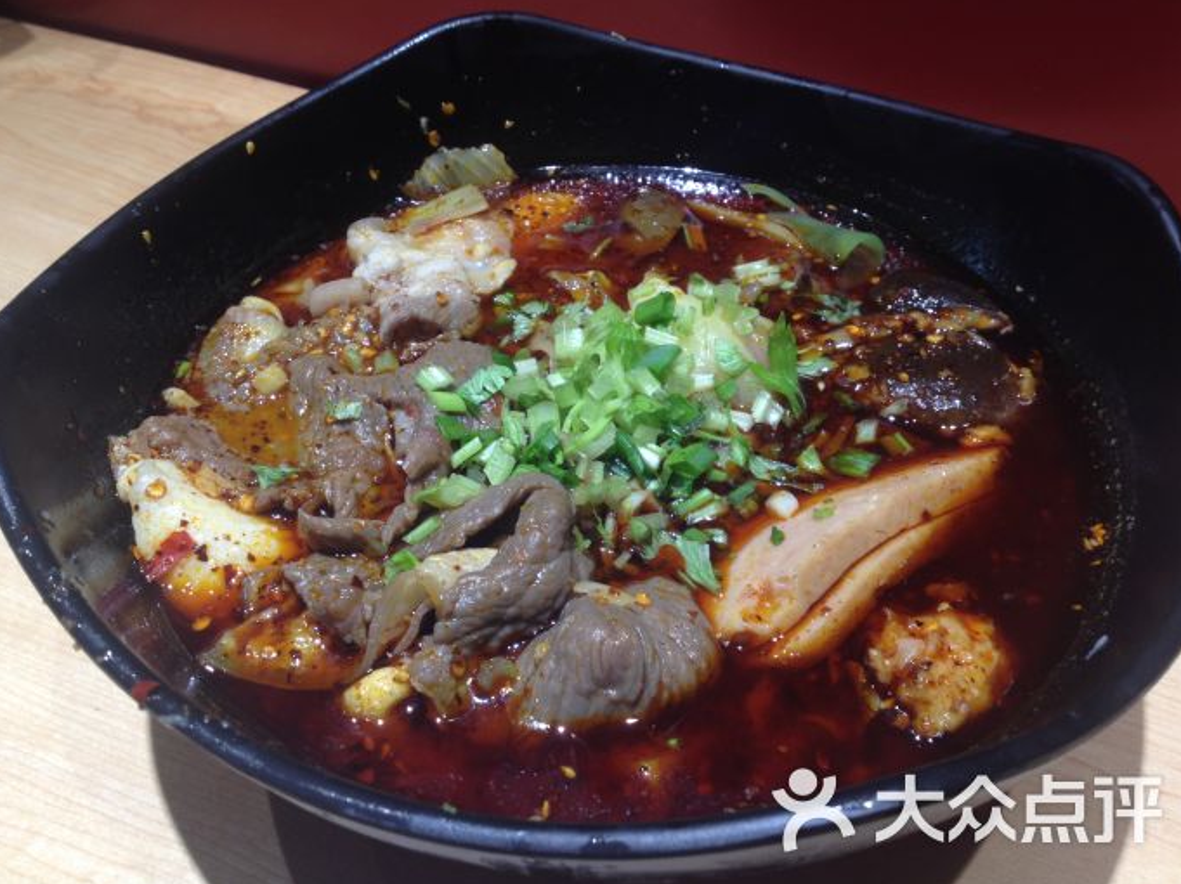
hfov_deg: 51.4
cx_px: 600
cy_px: 445
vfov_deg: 39.6
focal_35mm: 36
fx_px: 1228
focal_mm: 4.28
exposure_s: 1/30
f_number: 2.4
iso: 50
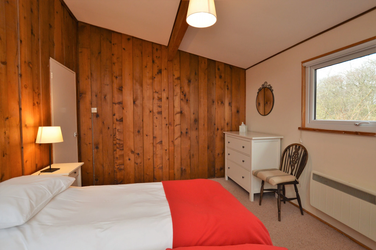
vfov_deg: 69.5
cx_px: 188
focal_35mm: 17
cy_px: 125
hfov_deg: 92.5
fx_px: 180
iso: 400
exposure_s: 1/80
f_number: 4.5
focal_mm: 11.5
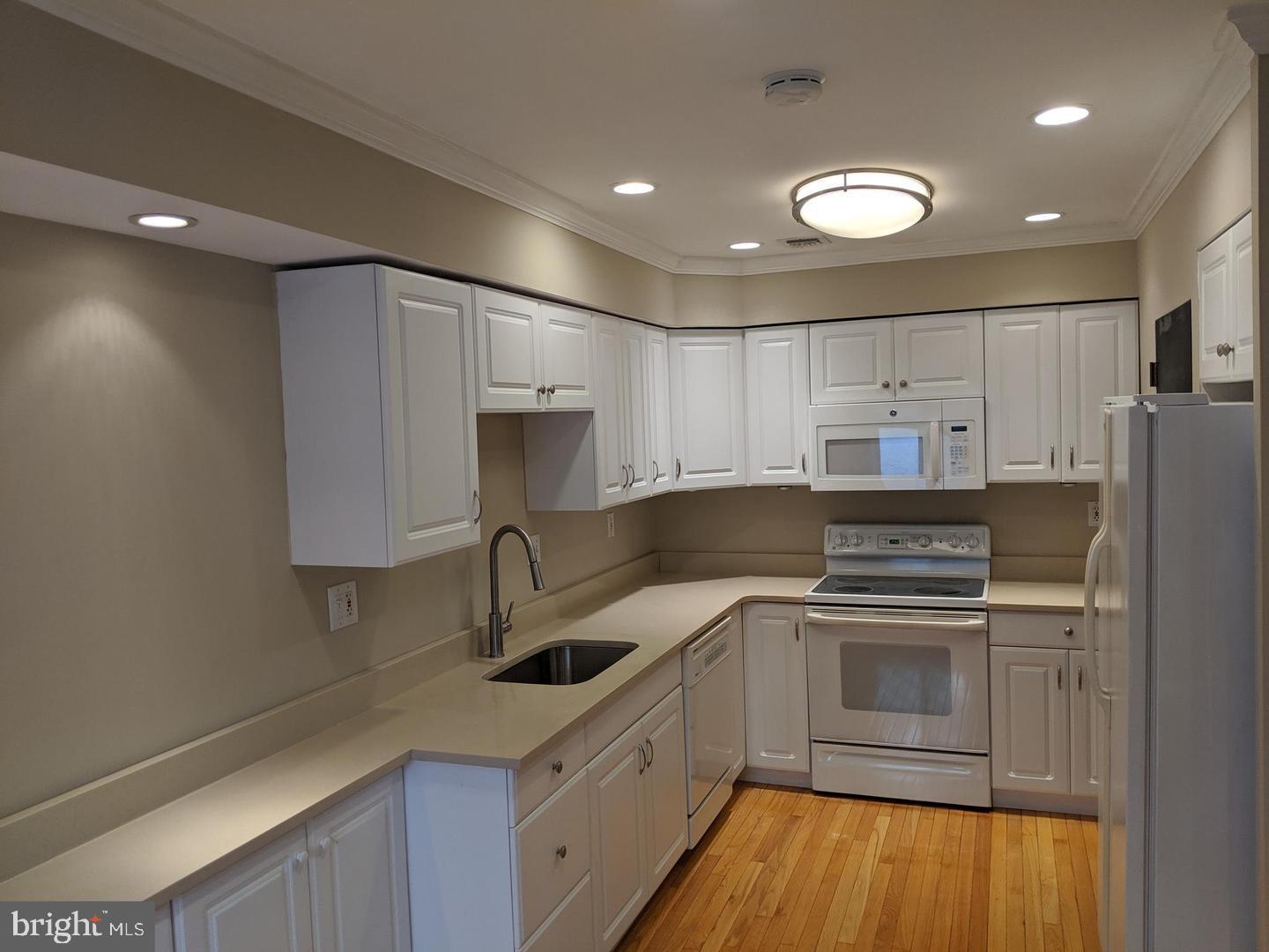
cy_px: 476
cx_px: 634
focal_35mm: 27
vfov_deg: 51.4
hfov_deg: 65.3
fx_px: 990
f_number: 1.8
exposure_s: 1/125
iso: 74
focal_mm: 4.44
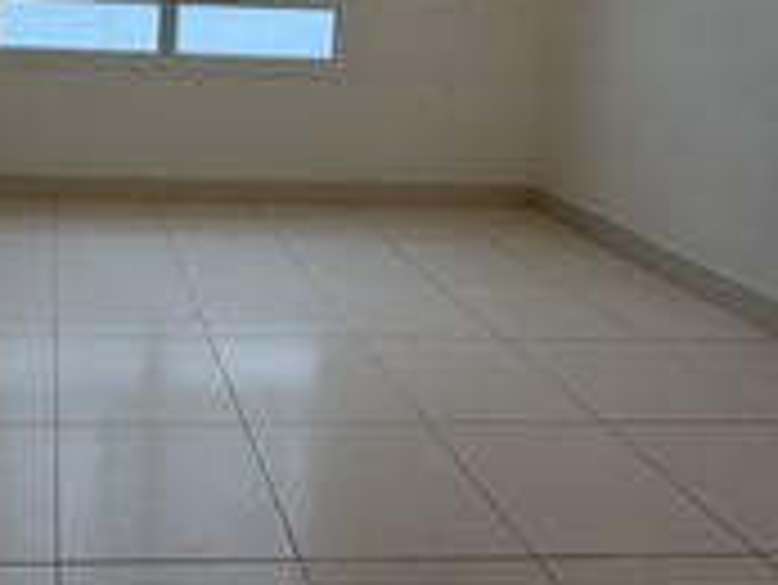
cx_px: 115
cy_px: -7
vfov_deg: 34.9
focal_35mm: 37
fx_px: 832
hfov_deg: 46.4
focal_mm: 2.22
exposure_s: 1/100
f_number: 2.2
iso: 160
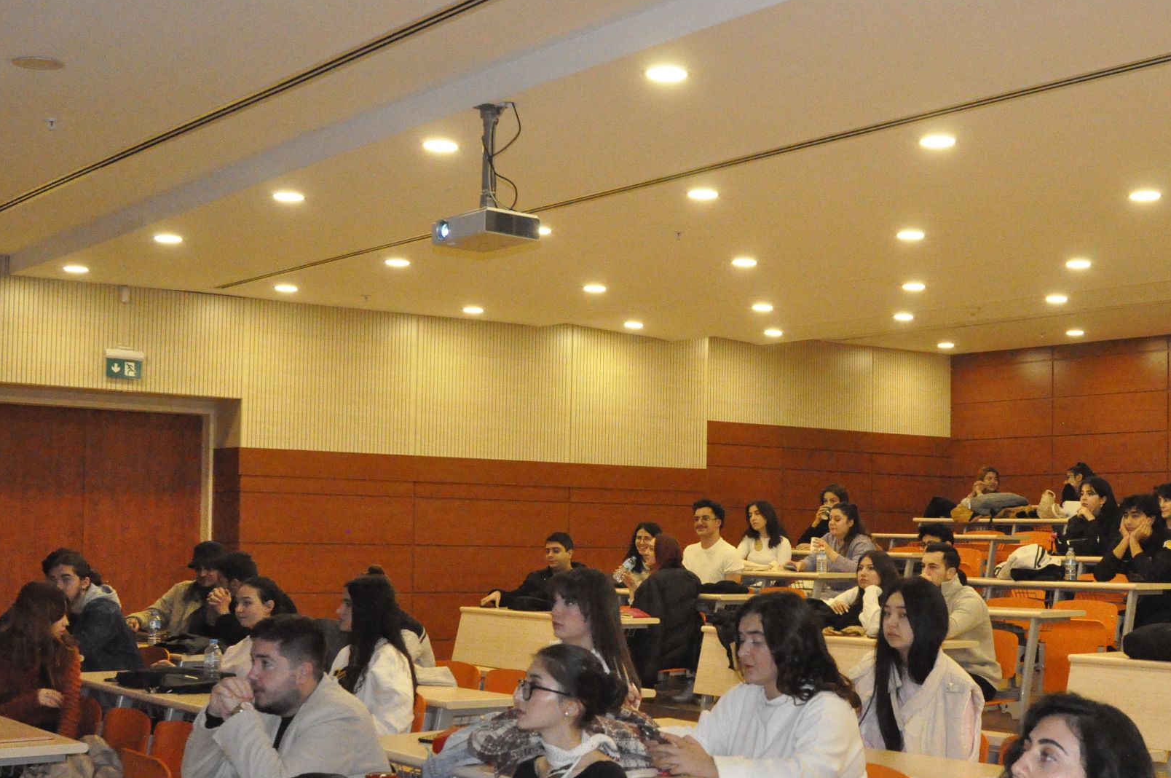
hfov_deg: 40.8
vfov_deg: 27.9
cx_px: 744
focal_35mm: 48
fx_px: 1559
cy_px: 510
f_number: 7.1
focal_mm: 24
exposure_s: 1/160
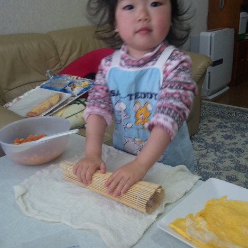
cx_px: 125
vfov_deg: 47.1
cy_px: 143
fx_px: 284
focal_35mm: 35
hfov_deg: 47.2
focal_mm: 4.82
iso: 103
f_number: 2.8
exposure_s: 1/25
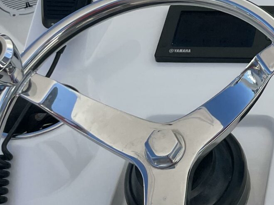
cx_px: 439
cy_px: -41
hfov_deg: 17.1
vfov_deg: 14.2
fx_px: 799
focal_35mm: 101
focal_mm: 4.2
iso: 32
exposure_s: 1/3610
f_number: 1.6
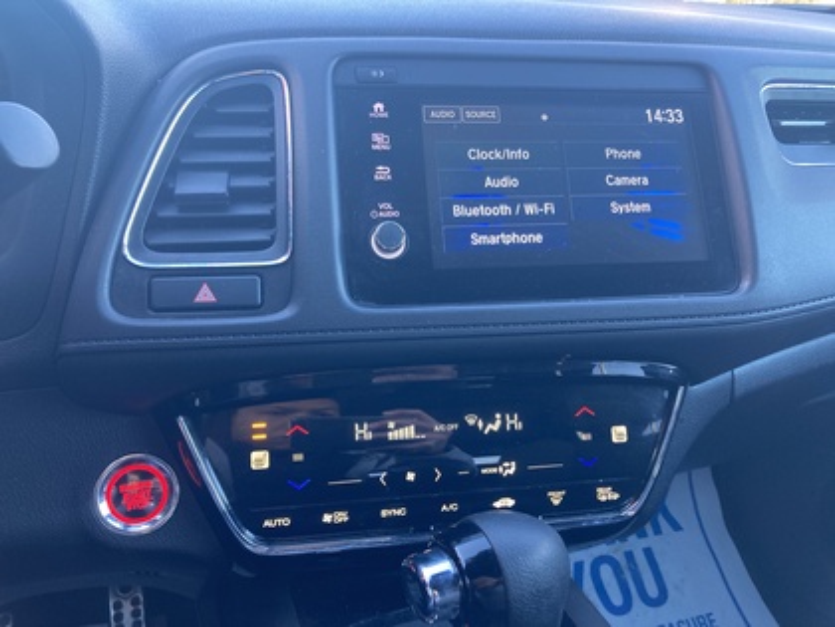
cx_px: 418
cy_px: 314
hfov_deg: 63.4
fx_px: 675
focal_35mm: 28
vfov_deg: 49.7
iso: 125
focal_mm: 3.99
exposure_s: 1/50
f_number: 1.8
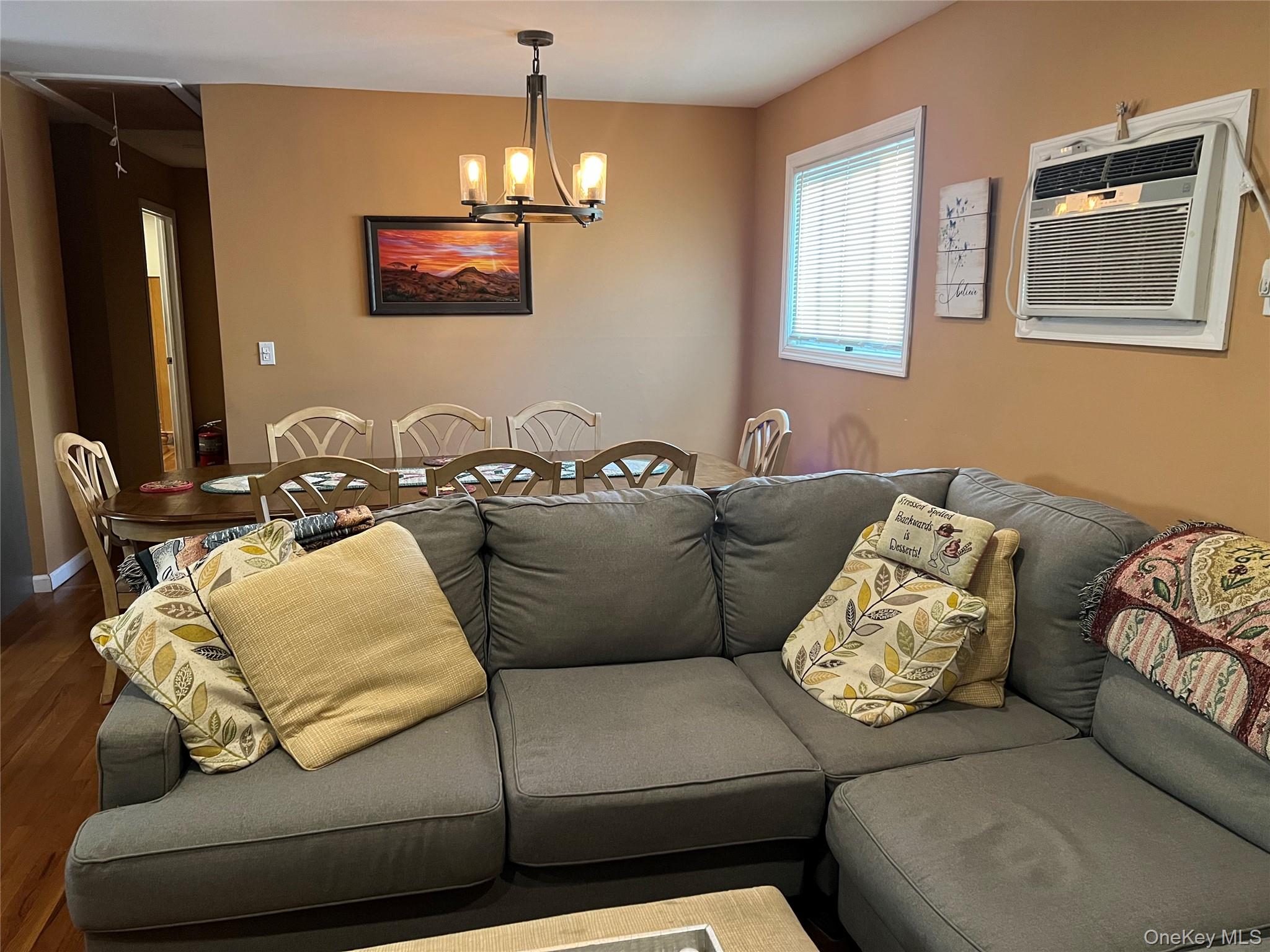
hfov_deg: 67.3
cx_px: 635
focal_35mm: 26
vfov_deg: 53.1
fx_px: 954
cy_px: 476
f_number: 1.5
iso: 500
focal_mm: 5.7
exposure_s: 1/60
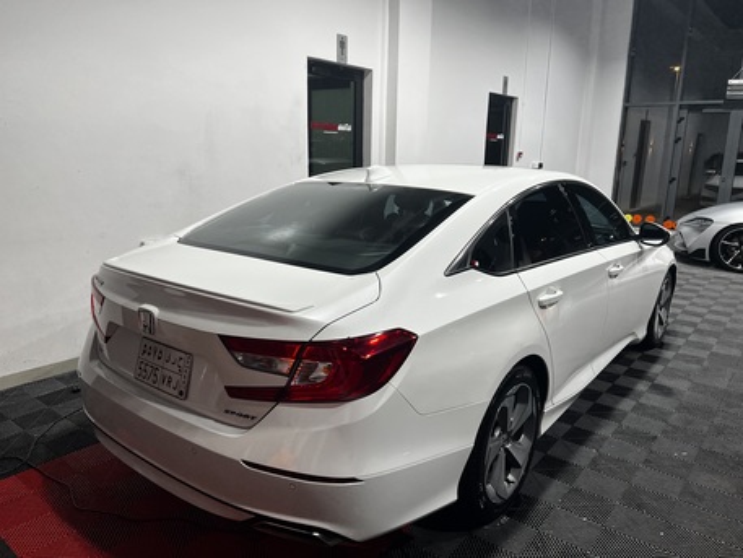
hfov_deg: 67.3
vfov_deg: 53.1
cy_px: 279
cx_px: 372
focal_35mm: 26
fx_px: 558
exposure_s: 1/120
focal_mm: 5.7
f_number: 1.5
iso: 80
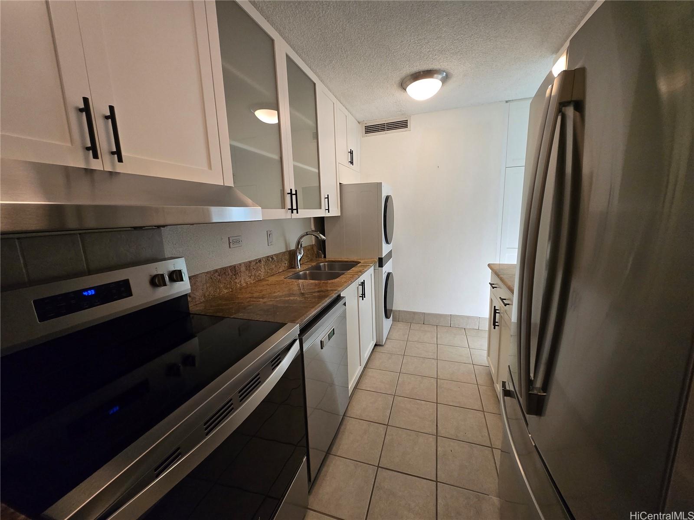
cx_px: 347
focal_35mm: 13
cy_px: 260
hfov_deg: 106.2
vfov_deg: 89.9
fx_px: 261
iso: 200
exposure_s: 1/60
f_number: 2.2
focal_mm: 1.7
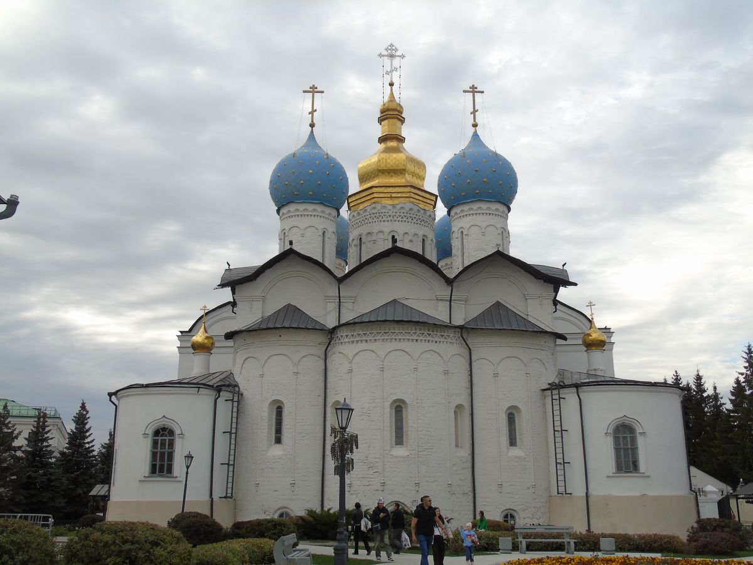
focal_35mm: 34
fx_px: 740
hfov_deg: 54.0
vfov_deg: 41.8
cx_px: 376
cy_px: 282
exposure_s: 1/400
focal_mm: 6.1
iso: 80
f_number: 3.8
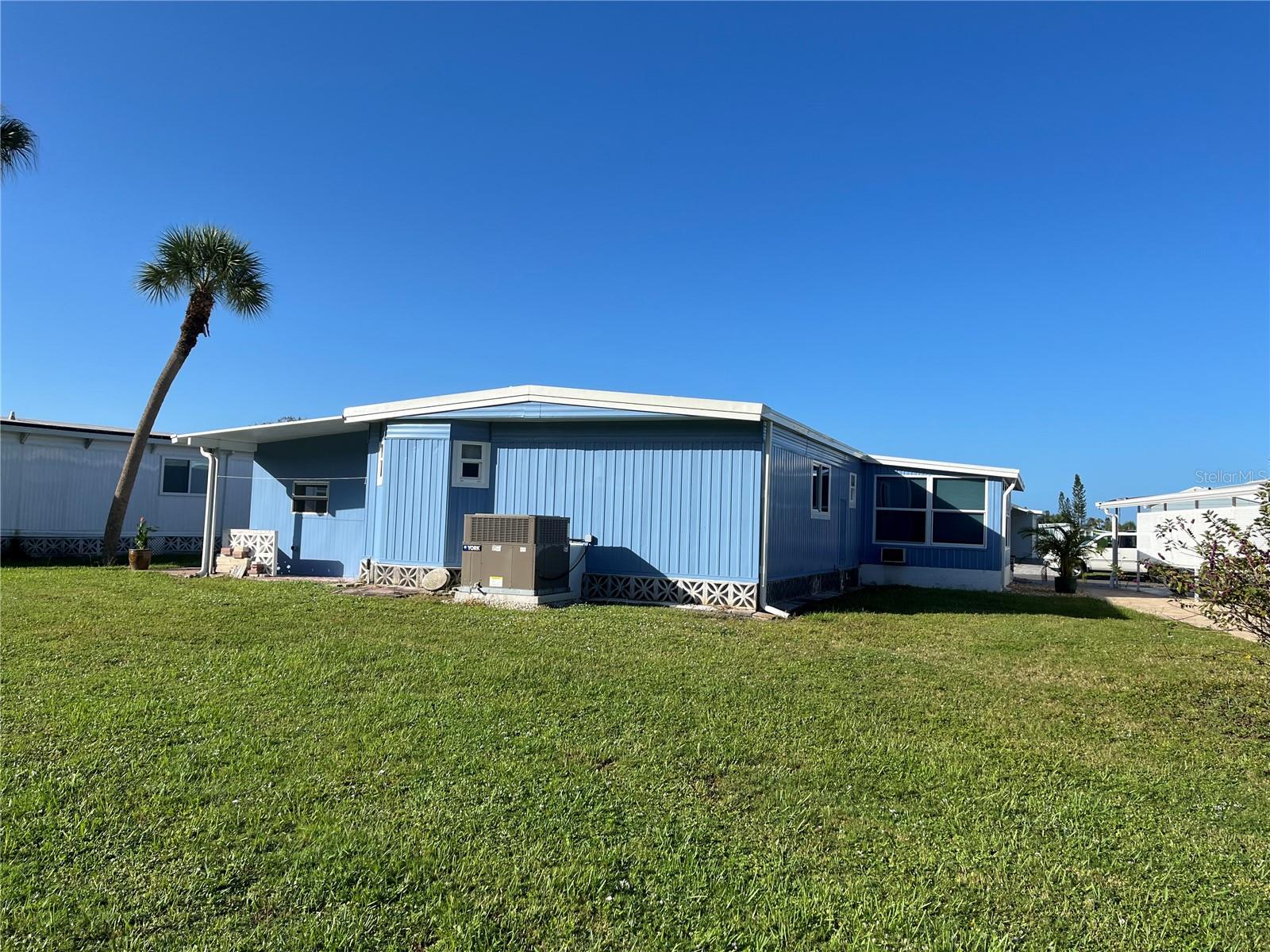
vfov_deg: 53.1
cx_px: 635
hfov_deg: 67.3
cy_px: 476
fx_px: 954
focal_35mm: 26
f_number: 1.6
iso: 50
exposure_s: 1/3623
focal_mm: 5.1
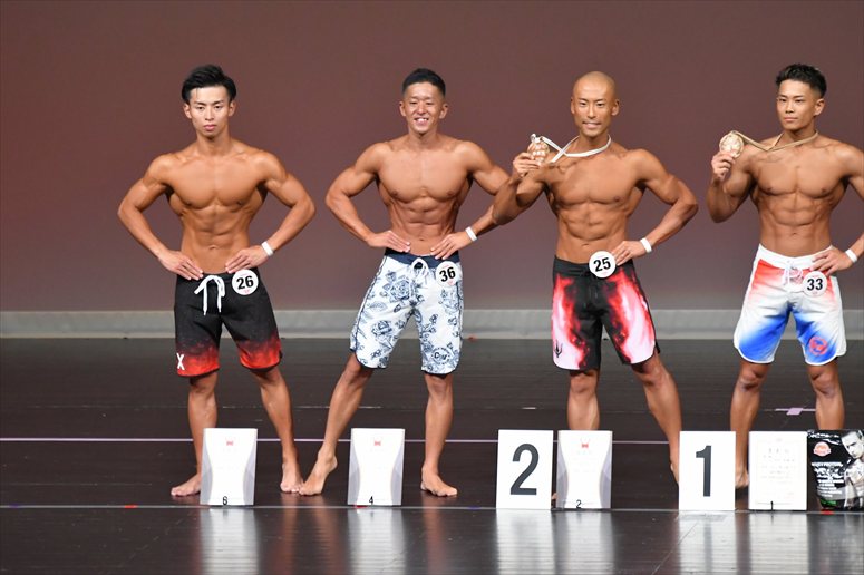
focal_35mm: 300
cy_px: 288
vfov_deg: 4.6
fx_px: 7197
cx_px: 432
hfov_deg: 6.9
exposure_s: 1/400
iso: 4000
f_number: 5.6
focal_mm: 200
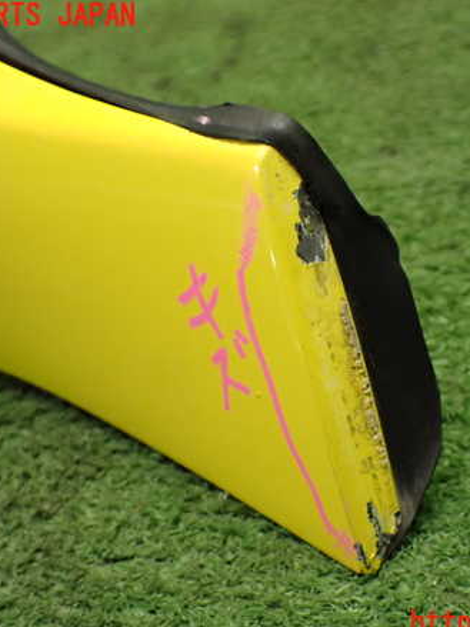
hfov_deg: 34.9
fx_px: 743
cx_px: 304
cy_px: 320
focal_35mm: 41
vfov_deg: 45.8
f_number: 2.3
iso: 640
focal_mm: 5.4
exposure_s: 1/125
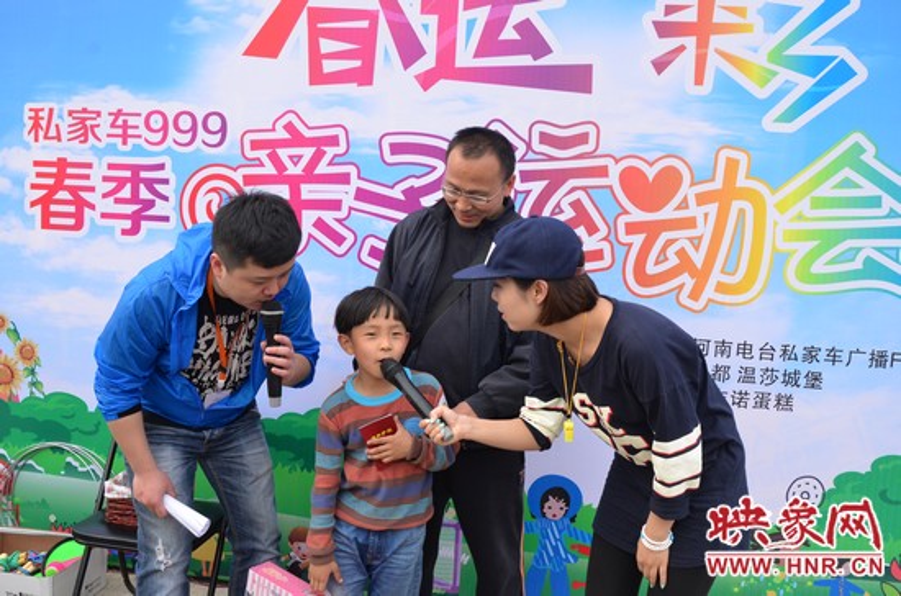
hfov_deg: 59.6
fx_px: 787
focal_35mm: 32
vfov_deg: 41.5
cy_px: 298
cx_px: 450
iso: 640
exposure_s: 1/320
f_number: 9
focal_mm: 21
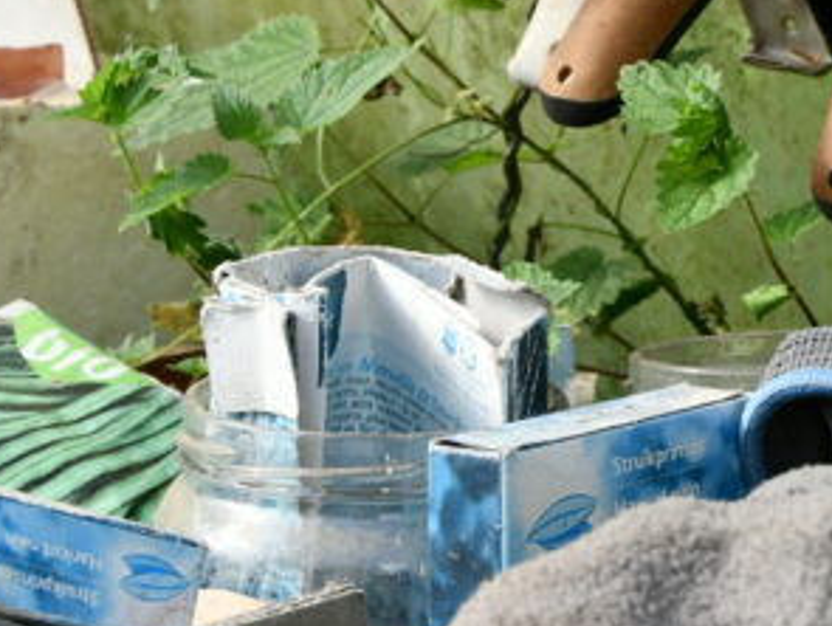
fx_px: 3369
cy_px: 114
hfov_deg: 13.7
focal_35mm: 140
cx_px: 998
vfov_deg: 10.6
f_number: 10
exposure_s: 1/400
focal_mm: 28
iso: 640
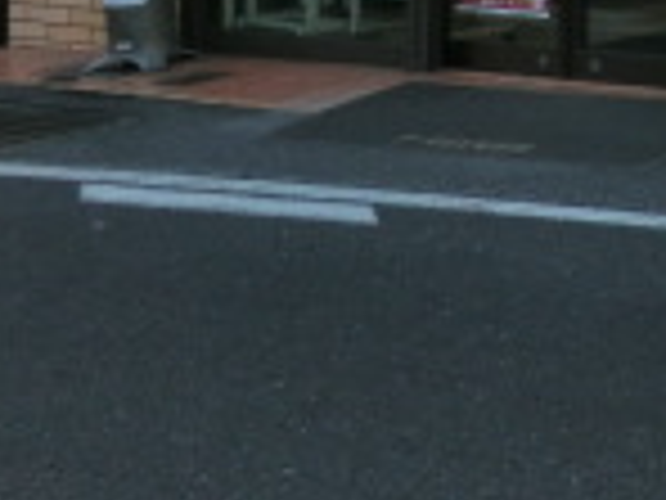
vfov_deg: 11.1
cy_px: -396
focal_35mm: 125
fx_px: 2405
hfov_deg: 14.3
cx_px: 1112
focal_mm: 5.2
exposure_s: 1/400
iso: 80
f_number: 3.5
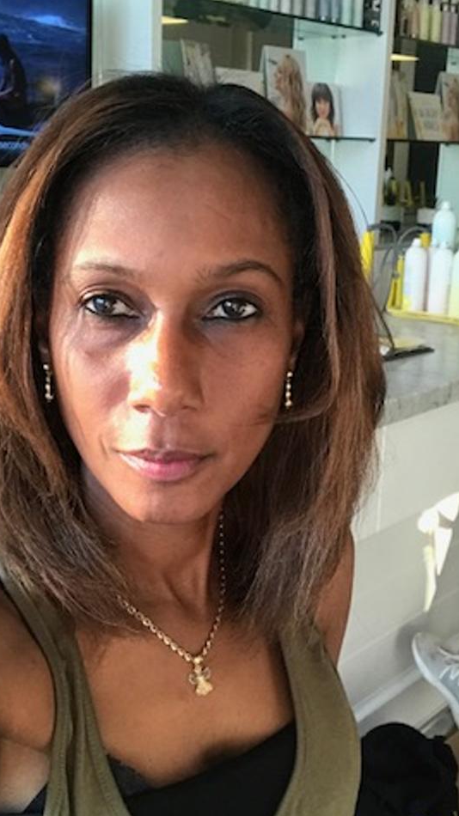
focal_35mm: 47
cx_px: 223
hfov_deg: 25.4
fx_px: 1017
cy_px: 412
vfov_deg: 43.7
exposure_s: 1/30
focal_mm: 2.87
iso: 32
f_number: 2.2
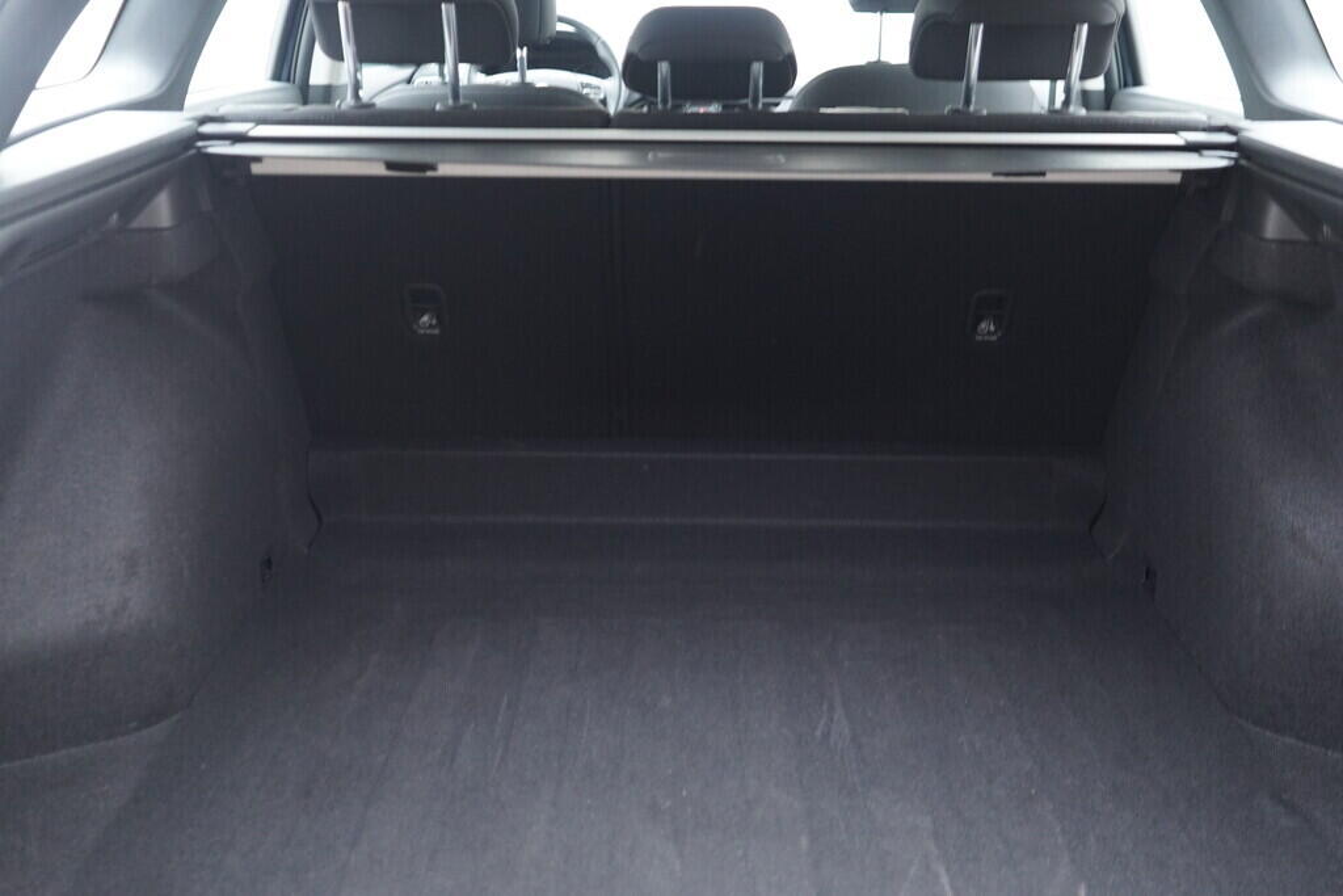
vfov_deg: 36.9
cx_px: 672
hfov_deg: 53.1
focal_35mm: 36
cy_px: 448
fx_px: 1343
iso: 1250
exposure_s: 1/40
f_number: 2.8
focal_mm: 24
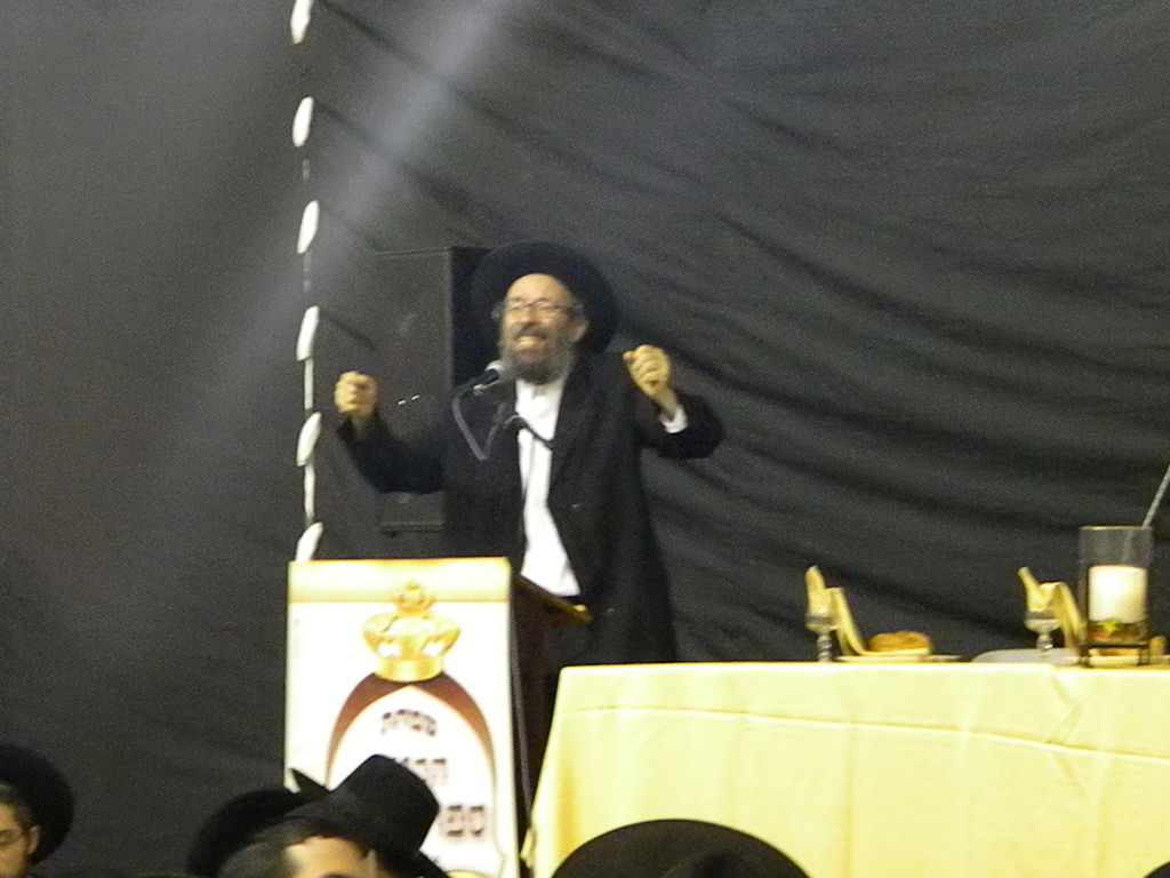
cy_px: 439
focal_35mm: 148
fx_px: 5002
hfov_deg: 13.3
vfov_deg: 10.0
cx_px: 585
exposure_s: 1/47.7
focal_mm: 26.8
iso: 3200
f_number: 5
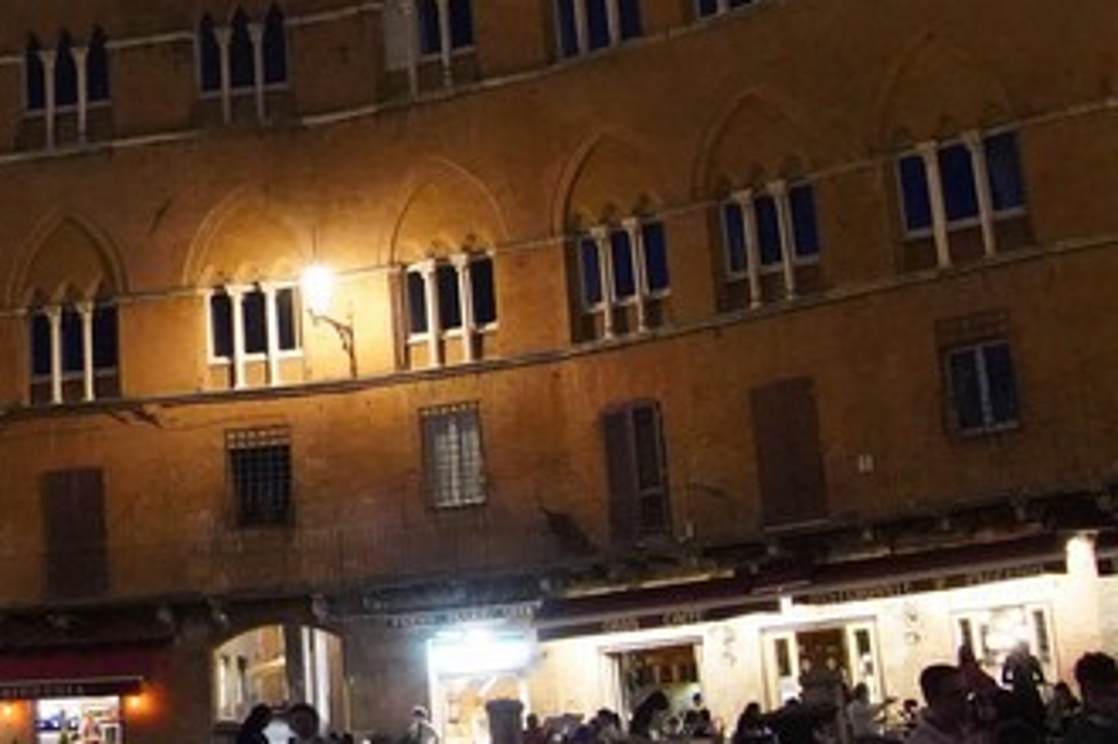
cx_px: 3
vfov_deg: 18.5
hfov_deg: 26.3
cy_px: 156
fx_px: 2266
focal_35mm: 73
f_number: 7.1
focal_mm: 20
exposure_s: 1/25
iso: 12800
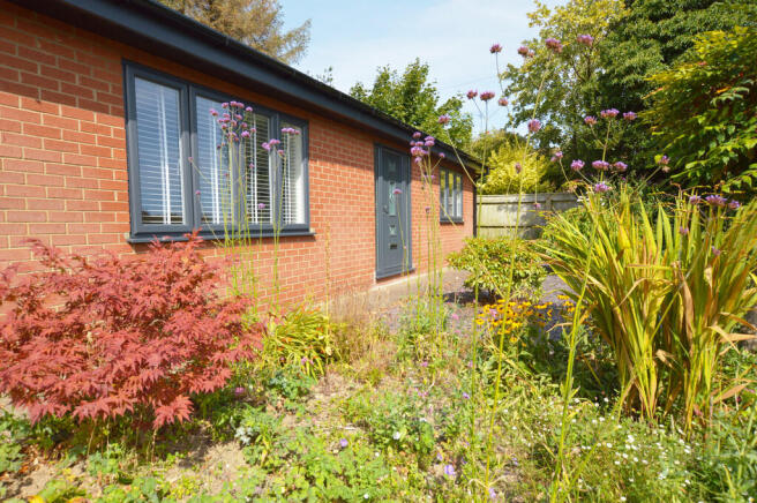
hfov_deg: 81.3
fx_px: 441
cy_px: 252
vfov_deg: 59.4
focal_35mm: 21
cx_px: 378
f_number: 8
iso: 200
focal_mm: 14
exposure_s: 1/400
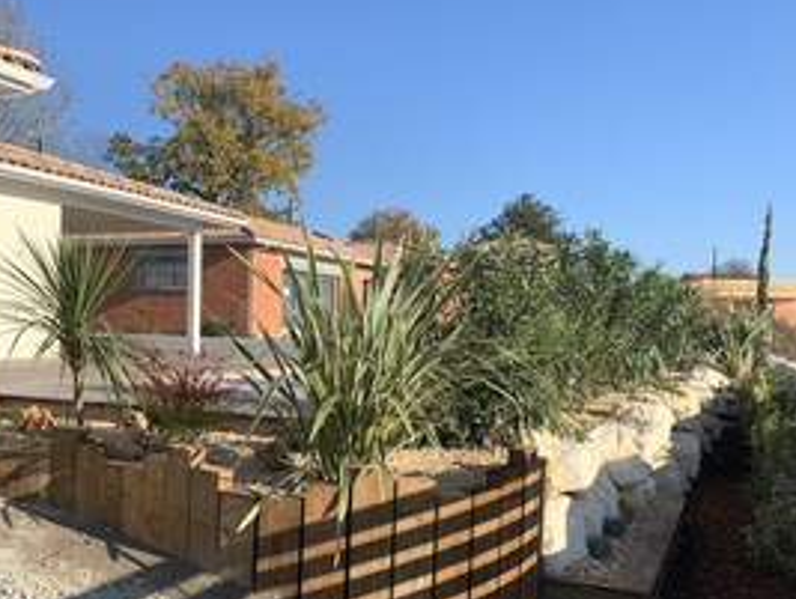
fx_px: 806
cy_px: 355
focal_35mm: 35
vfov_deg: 40.6
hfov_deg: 52.1
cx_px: 310
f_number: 1.8
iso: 25
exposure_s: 1/1916
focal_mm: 4.25
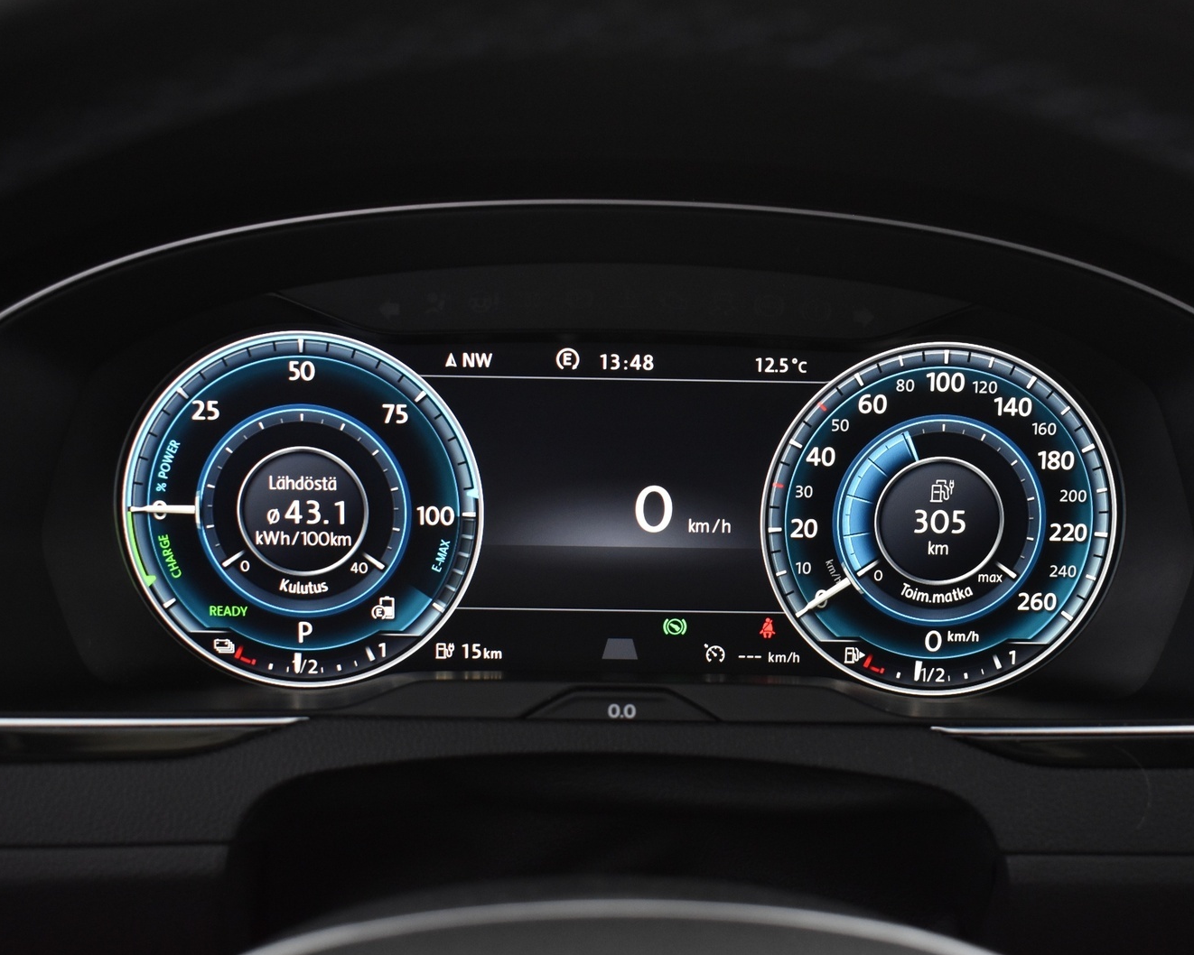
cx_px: 637
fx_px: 1646
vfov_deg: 32.4
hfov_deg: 39.9
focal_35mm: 47
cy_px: 483
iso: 1250
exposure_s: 1/13
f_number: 5.6
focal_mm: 27
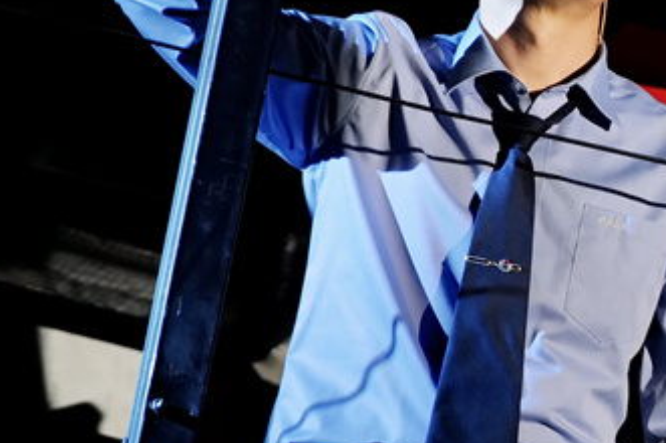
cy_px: 253
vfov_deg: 1.7
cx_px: 948
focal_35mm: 807
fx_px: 14914
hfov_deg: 2.6
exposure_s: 1/40
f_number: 4
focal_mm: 176
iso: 800
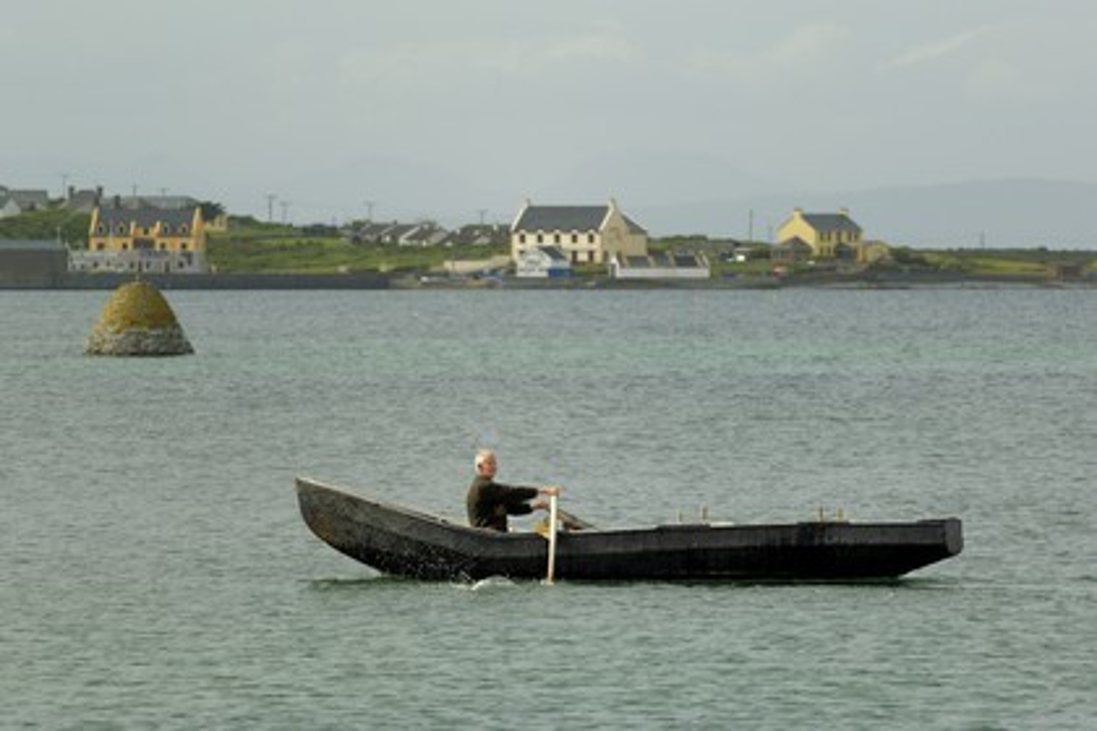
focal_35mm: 300
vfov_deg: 4.6
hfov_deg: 6.9
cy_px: 366
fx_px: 9141
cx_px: 548
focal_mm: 200
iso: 100
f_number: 7.1
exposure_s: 1/320
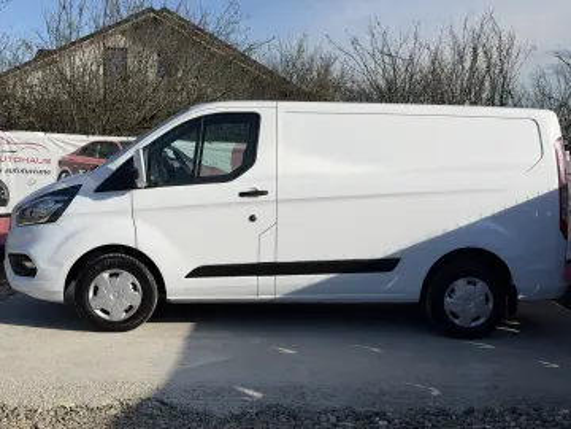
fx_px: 792
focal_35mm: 48
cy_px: 214
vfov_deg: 30.3
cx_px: 286
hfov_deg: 39.7
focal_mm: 6.76
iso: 64
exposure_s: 1/7143
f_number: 1.78
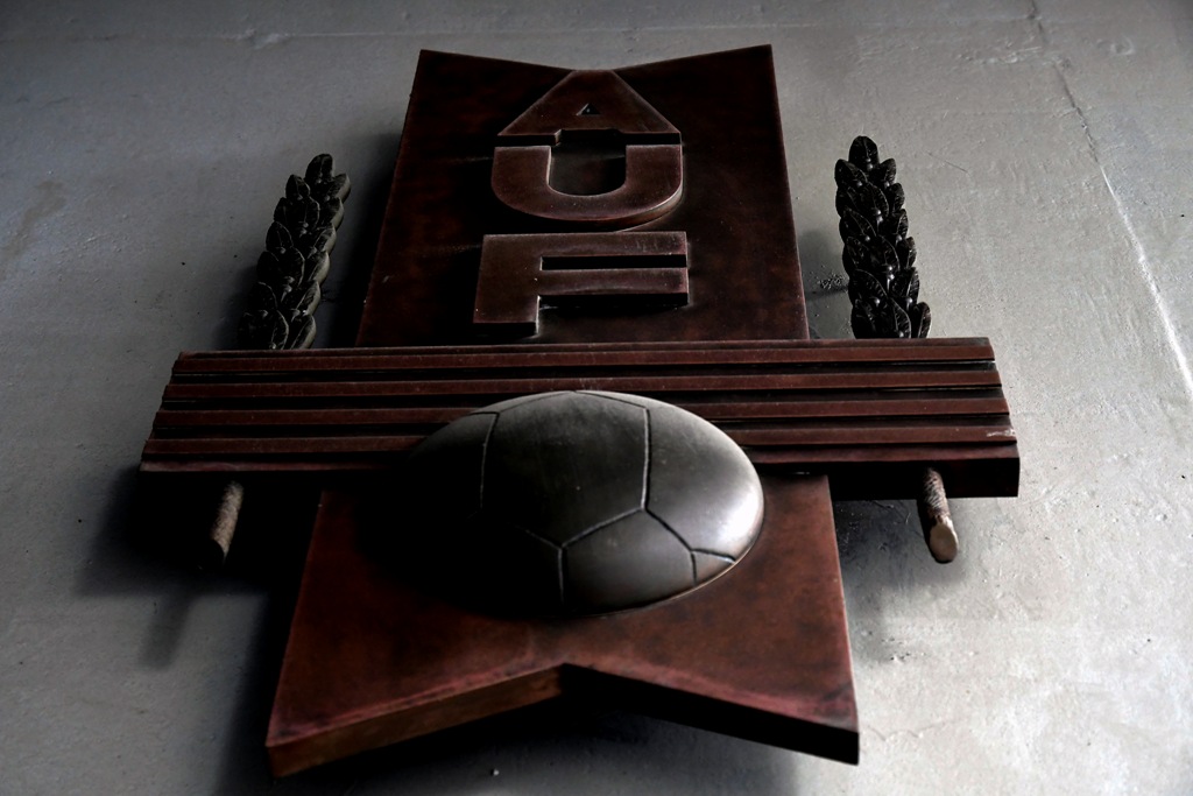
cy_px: 398
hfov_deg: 29.2
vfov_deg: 19.7
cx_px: 596
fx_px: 2287
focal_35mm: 69
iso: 3200
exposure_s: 1/125
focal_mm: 46
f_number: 5.6
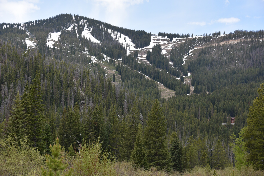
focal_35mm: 82
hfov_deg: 24.8
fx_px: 601
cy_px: 88
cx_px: 132
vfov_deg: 16.7
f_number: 7.1
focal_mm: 82
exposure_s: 1/200
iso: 100
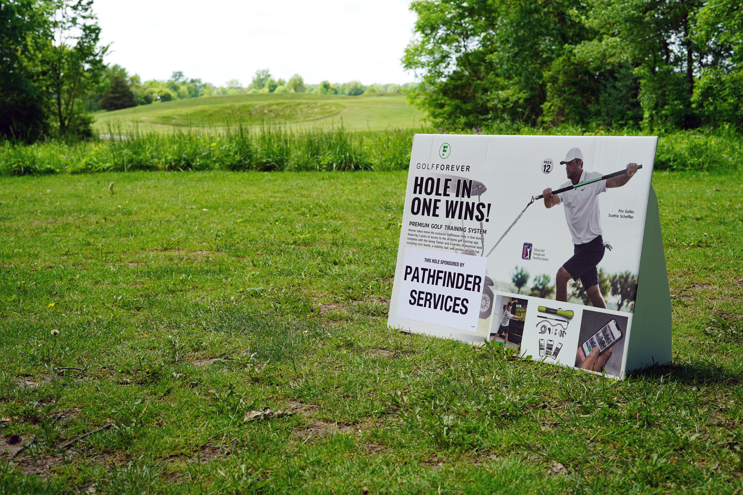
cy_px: 248
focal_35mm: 50
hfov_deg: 39.6
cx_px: 372
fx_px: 1032
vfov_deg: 27.0
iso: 100
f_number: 7.1
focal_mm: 50
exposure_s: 1/100
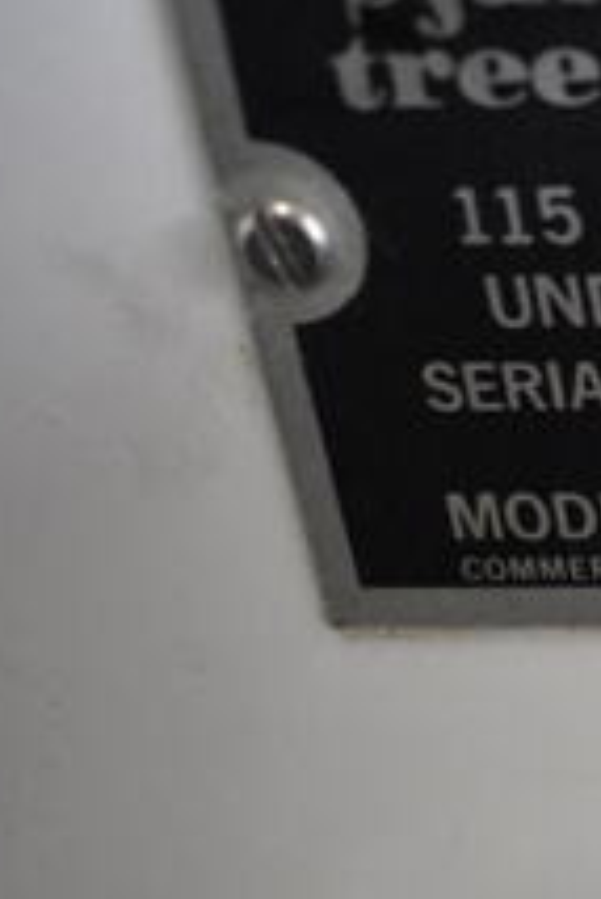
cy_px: 483
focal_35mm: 77
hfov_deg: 14.5
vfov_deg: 26.3
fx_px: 1925
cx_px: 1219
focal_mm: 18
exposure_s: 1/125
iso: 3200
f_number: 3.5
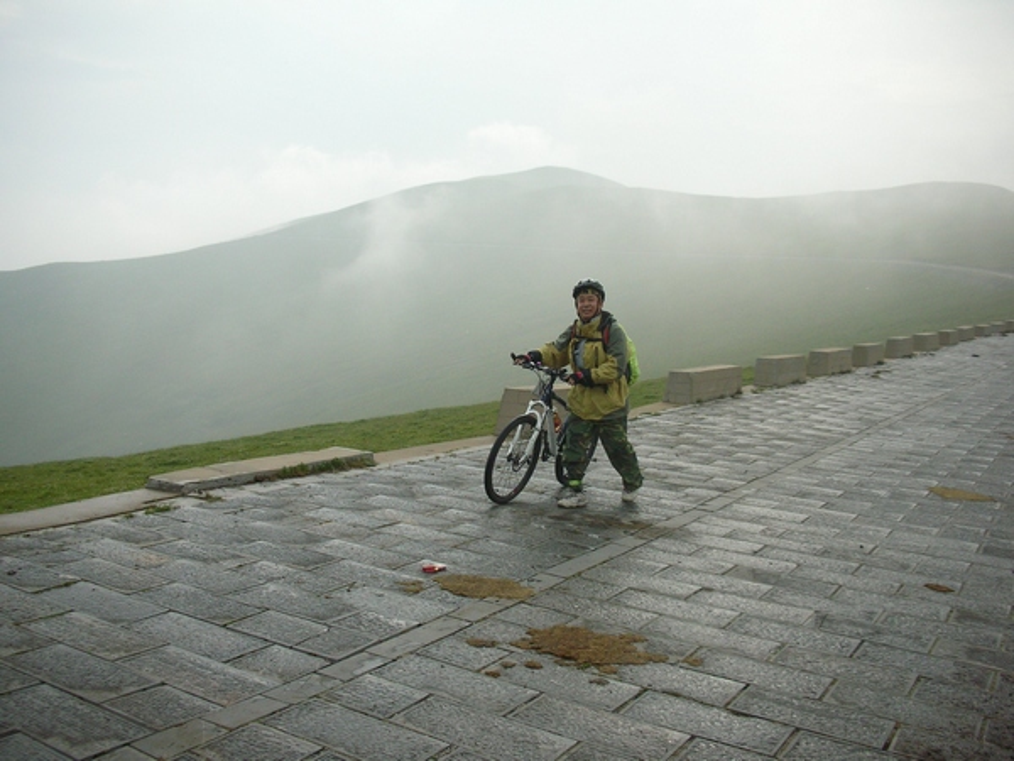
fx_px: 1025
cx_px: 507
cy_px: 380
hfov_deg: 52.6
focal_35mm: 35
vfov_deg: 40.7
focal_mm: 5.8
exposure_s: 1/133
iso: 71
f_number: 8.5
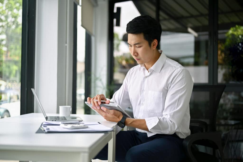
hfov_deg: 39.6
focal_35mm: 50
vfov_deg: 26.9
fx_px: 337
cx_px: 122
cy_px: 81
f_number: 1.8
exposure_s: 1/1000
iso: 100
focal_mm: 50
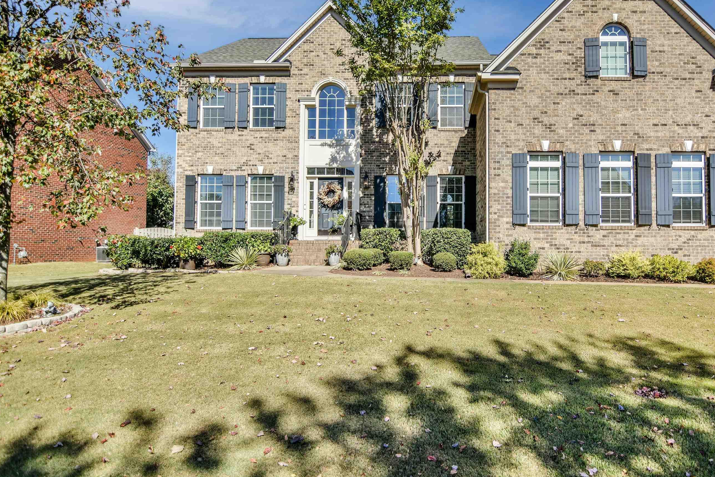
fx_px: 389
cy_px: 214
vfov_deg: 62.8
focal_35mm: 20
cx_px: 417
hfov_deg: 84.4
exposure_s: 1/1250
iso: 100
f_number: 2.8
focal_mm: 11
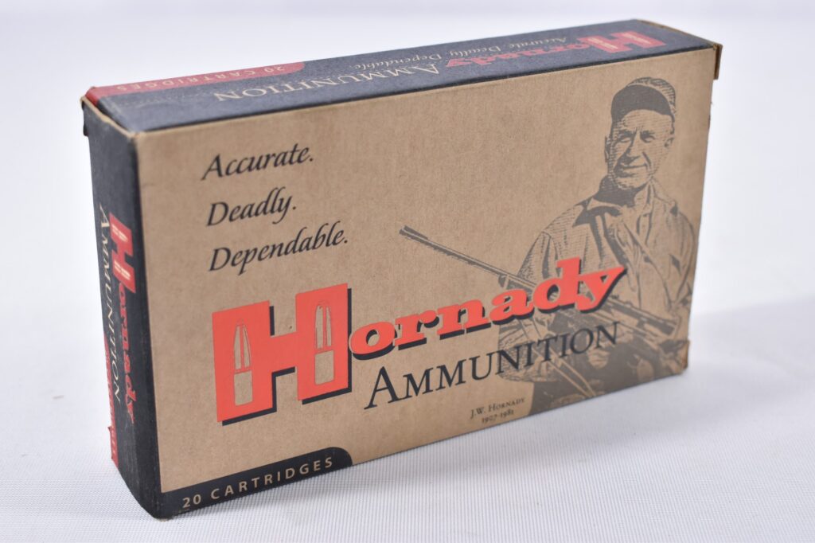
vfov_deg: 22.6
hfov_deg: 33.4
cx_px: 408
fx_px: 1358
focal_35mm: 60
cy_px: 272
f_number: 5
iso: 640
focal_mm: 40
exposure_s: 1/50
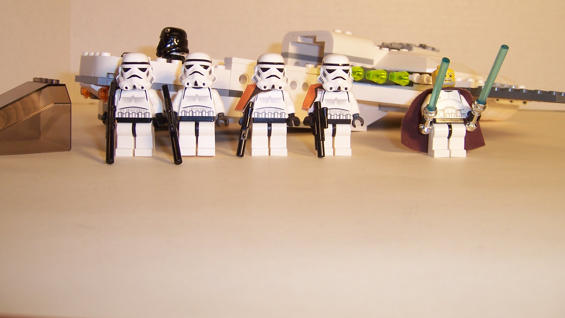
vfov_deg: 29.5
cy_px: 112
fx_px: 599
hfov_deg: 50.5
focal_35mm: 40
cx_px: 284
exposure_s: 1/500
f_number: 2.8
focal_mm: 6.2
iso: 80
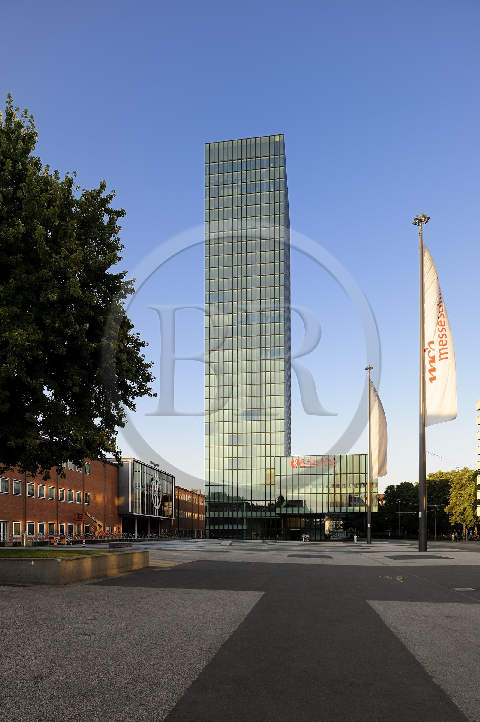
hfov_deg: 53.1
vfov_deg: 73.8
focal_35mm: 24
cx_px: 240
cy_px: 361
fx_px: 481
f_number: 8
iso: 200
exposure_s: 1/125
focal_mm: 24
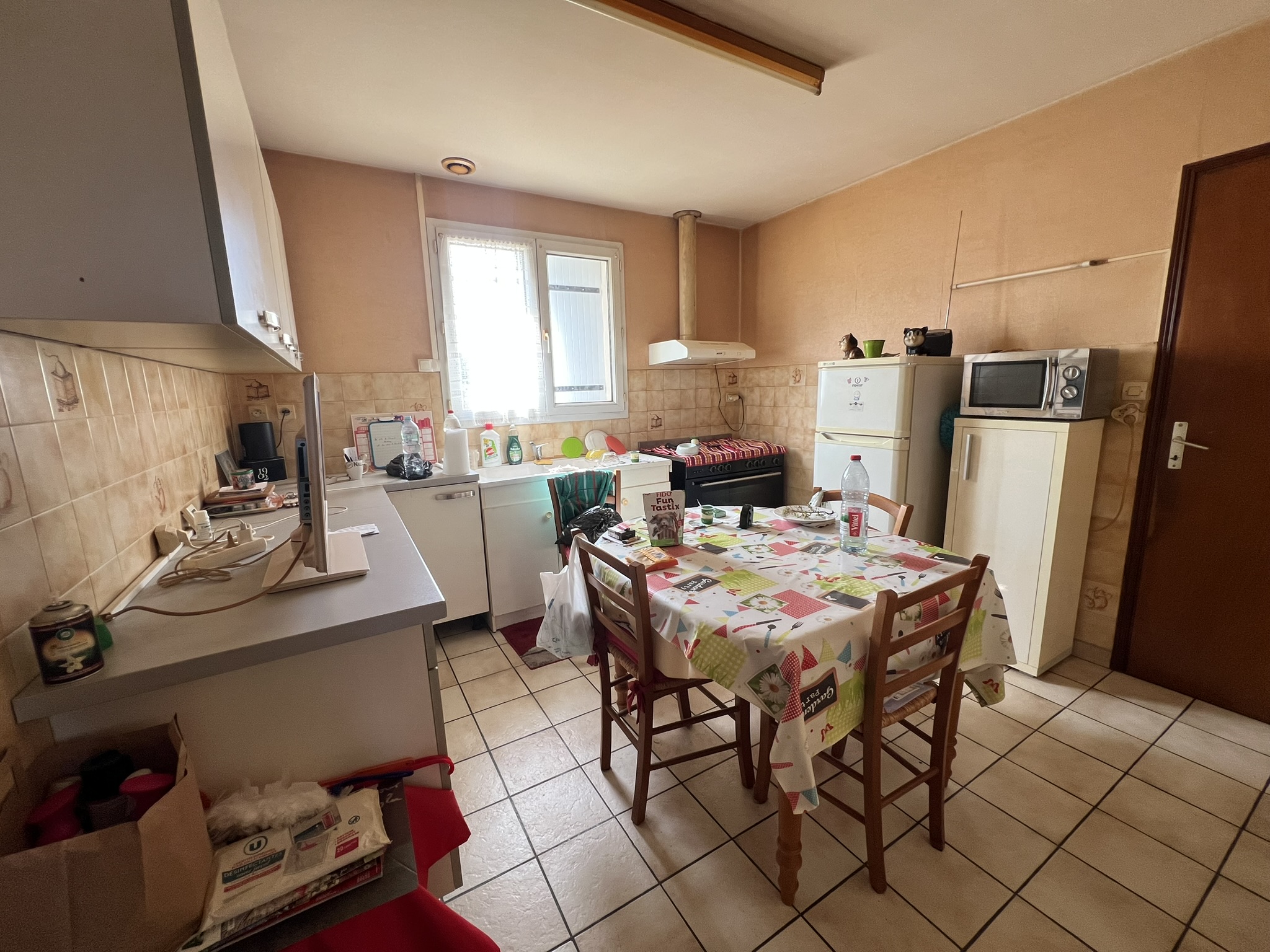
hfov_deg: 106.2
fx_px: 477
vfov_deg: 89.9
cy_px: 476
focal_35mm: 13
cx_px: 635
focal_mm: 1.57
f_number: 1.8
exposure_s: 1/99
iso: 160
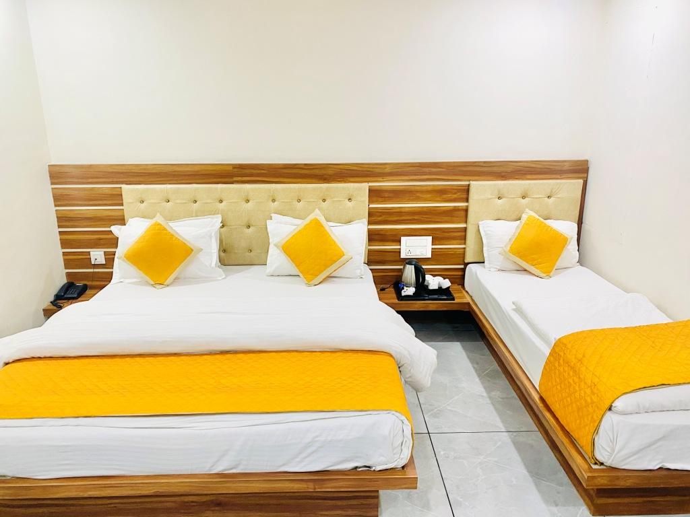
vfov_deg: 53.1
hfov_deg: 67.3
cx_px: 345
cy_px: 258
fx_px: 518
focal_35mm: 26
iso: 125
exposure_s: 1/50
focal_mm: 4.25
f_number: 1.8
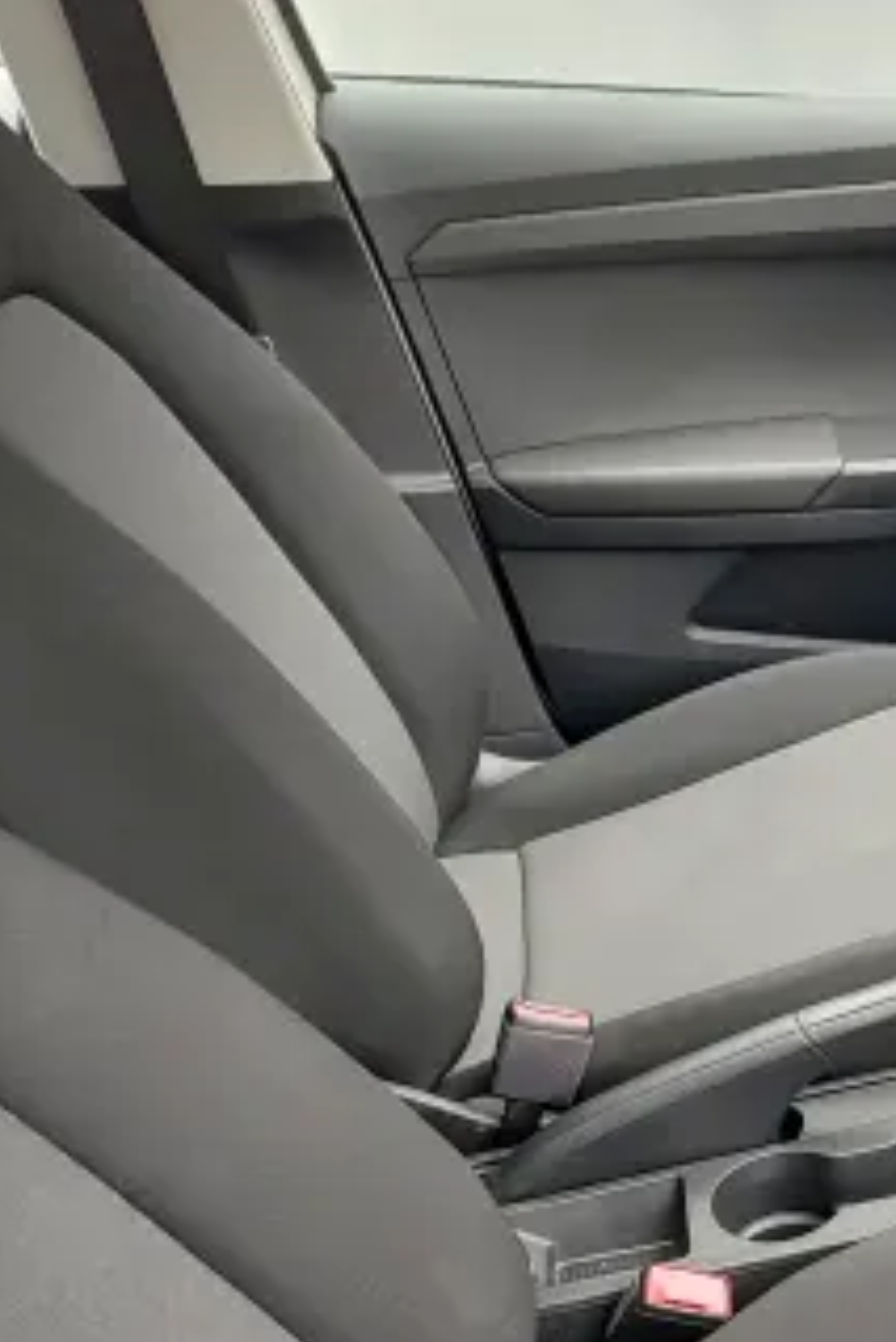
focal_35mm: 48
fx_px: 1790
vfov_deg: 40.4
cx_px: 1207
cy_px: 926
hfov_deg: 24.1
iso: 154
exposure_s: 1/100
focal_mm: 5.56
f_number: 1.8
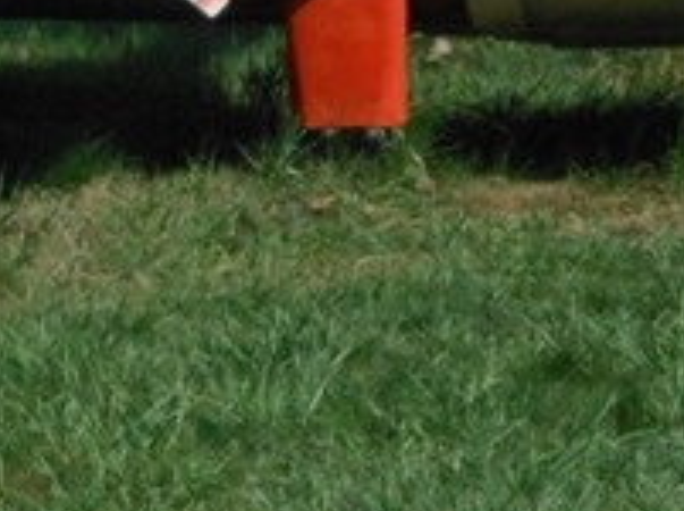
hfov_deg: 6.5
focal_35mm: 303
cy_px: -215
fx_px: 5976
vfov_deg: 4.9
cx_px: 20
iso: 400
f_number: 14.1
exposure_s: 1/400
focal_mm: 13.6
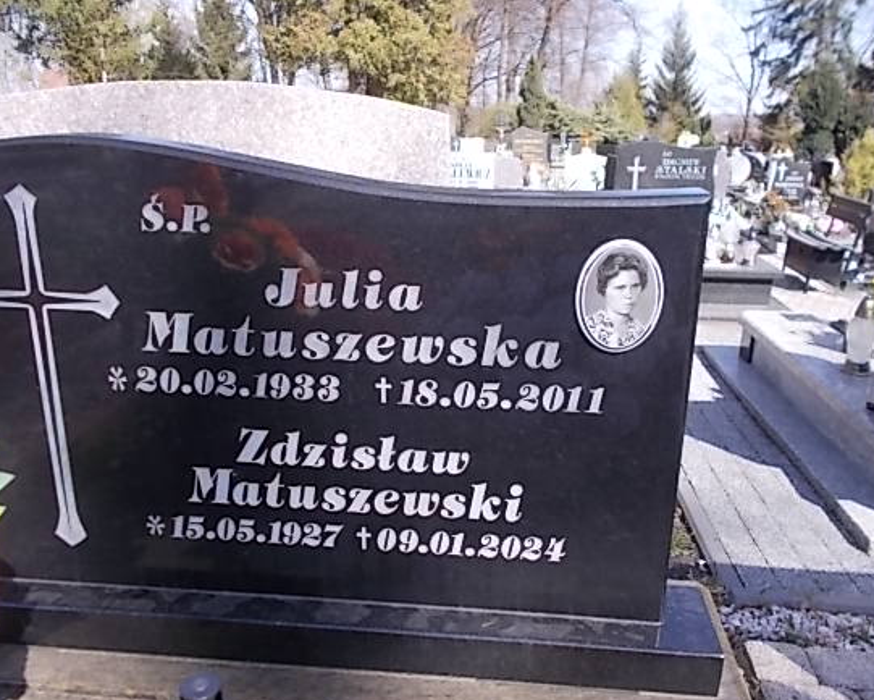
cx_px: 452
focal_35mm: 30
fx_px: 776
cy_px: 361
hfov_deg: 58.7
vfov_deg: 48.5
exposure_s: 1/250
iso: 80
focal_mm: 4.6
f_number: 3.2
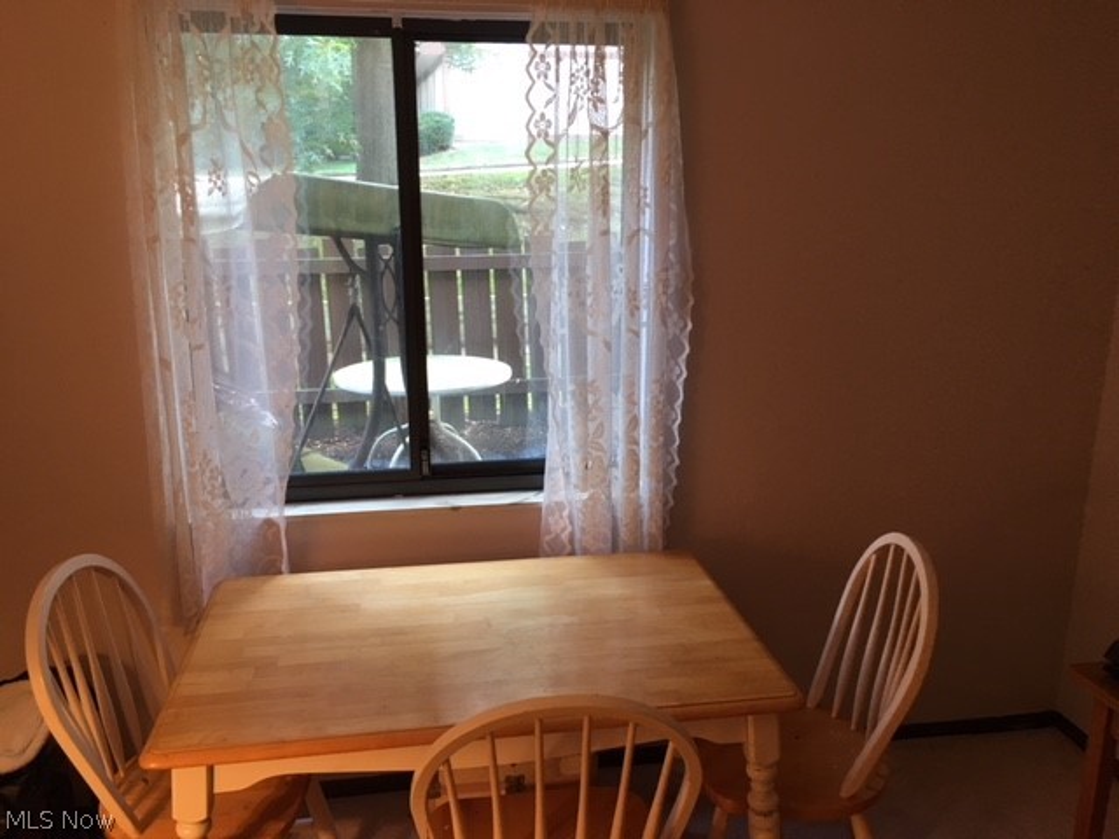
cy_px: 420
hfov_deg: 61.7
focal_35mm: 29
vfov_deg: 48.2
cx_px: 560
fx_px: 937
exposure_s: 1/30
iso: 100
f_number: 2.2
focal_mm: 4.15
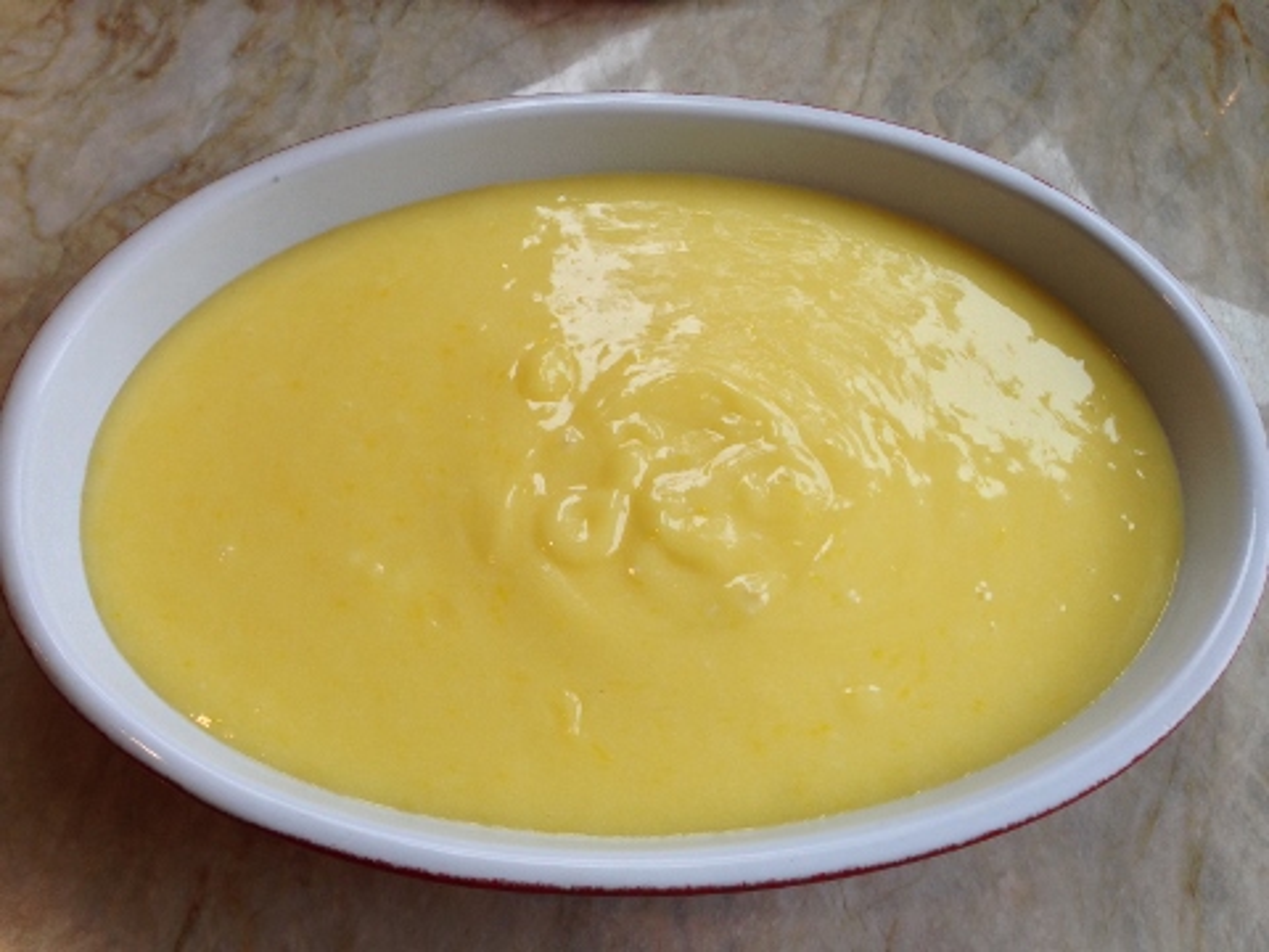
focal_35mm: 33
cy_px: 476
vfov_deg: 42.9
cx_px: 634
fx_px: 1210
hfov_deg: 55.4
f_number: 2.4
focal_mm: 4.12
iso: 50
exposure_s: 1/130
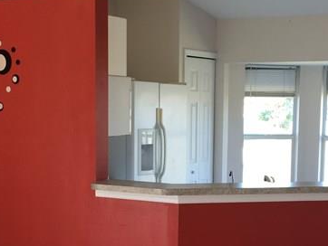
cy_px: 222
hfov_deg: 23.8
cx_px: 192
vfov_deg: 17.7
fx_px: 777
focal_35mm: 82
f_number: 2.2
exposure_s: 1/120
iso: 40
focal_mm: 4.15
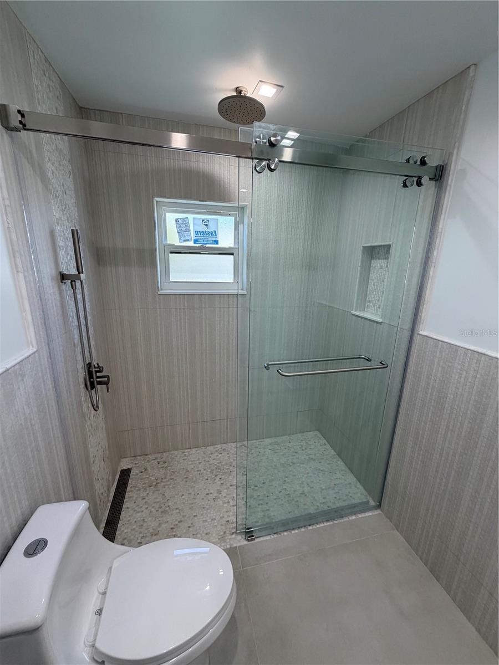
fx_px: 269
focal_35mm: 14
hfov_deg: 85.7
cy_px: 332
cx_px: 250
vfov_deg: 102.1
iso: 160
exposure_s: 1/120
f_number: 2.2
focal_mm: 2.22
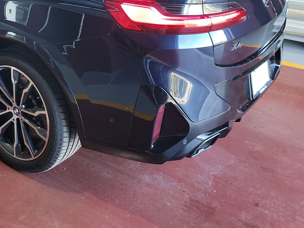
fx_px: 404
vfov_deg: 29.9
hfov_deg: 39.3
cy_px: 15
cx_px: 52
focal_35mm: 46
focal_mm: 6.7
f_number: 1.8
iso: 307
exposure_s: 1/59
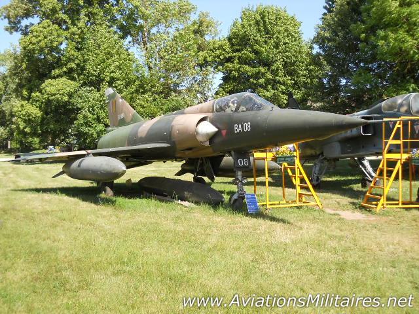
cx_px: 210
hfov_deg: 45.8
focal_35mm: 41
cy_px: 157
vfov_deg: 35.1
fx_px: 496
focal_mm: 6.72
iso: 80
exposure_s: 1/125
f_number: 5.5
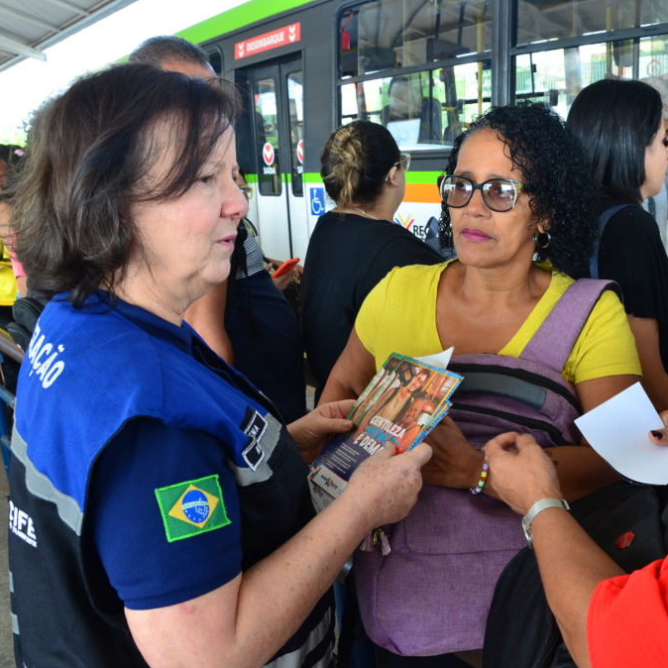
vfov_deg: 47.2
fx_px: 764
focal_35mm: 35
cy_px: 335
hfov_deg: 46.3
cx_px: 458
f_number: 8
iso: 500
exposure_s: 1/80
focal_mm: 18
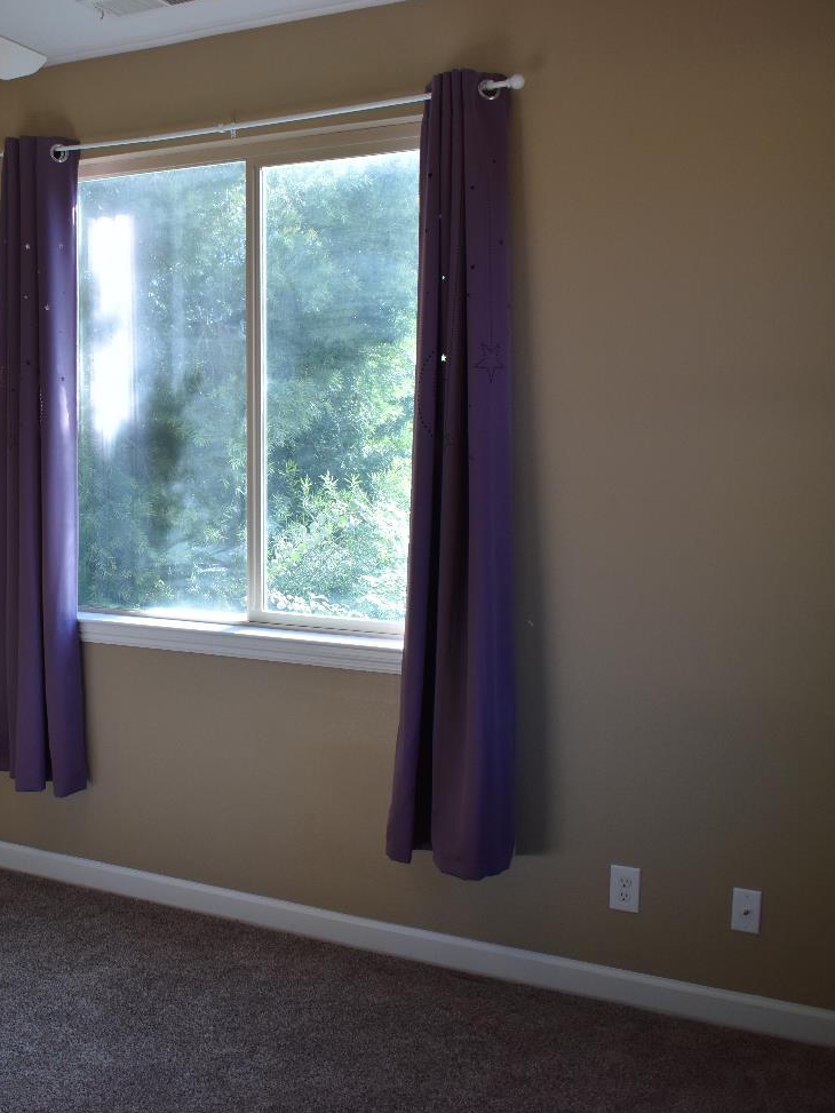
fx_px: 1286
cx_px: 156
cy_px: 562
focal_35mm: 40
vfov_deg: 46.8
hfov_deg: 34.7
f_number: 3.5
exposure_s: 1/250
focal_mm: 18
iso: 450
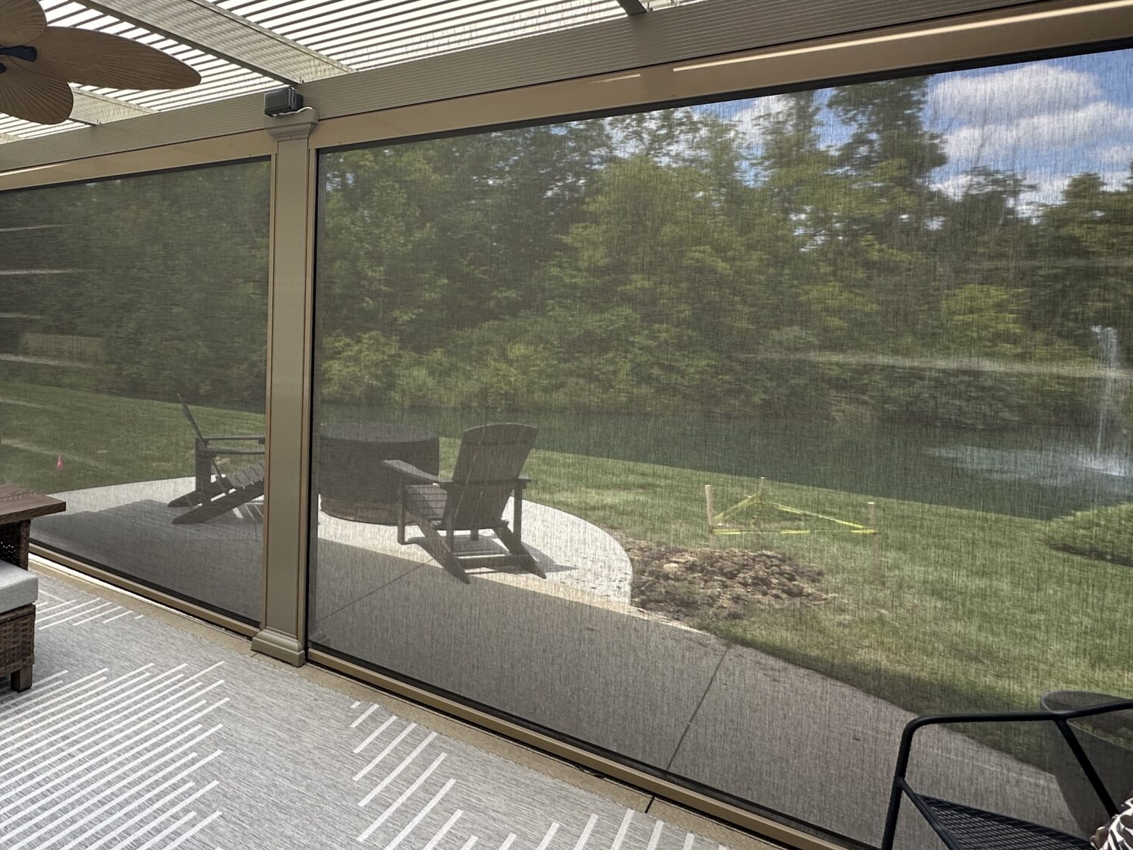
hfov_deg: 64.6
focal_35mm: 24
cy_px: 324
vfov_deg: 56.2
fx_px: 786
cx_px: 212
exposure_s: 1/170
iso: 40
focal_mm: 2.22
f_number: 2.2
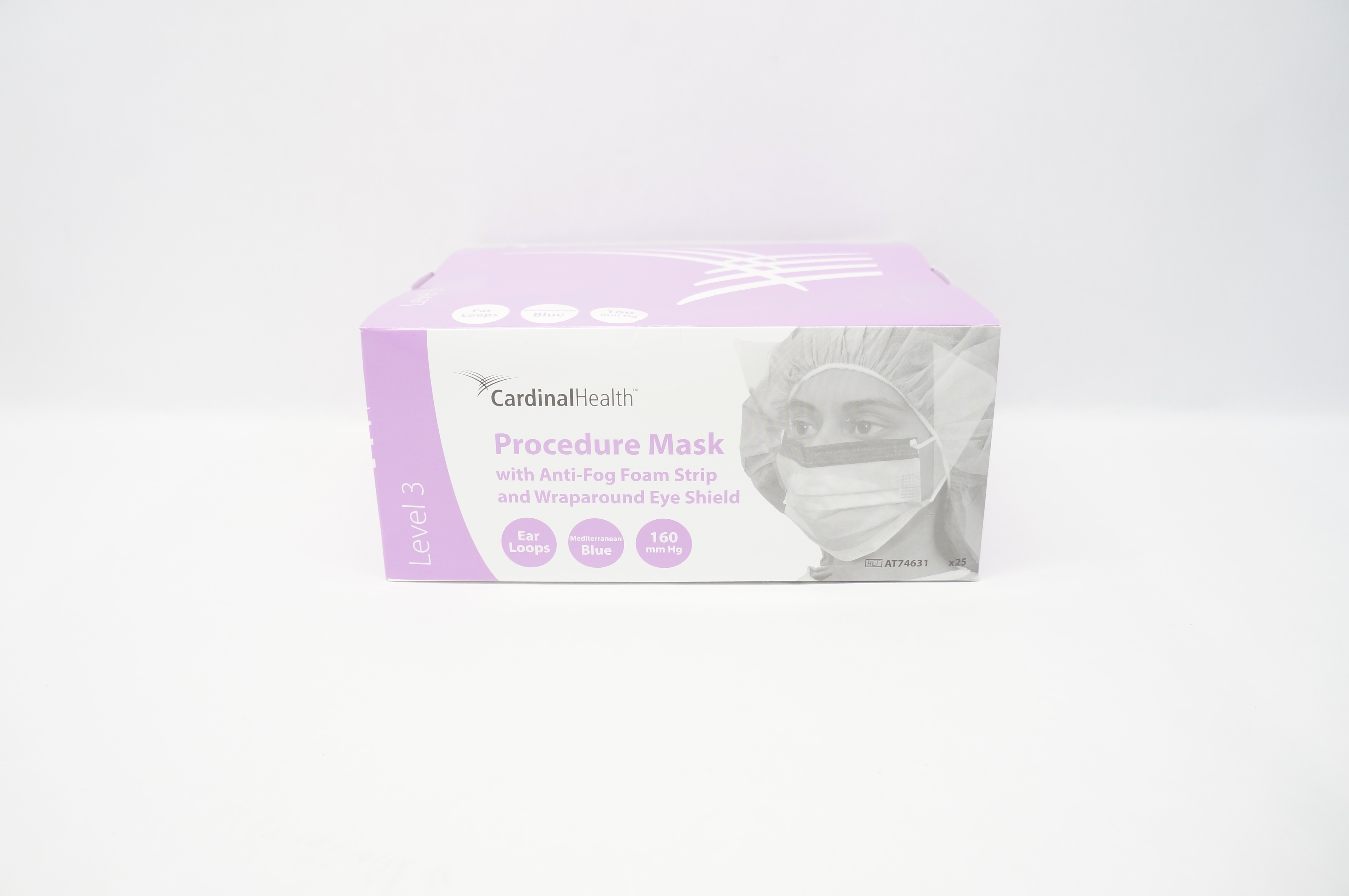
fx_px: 1011
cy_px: 448
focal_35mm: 27
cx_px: 674
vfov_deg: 47.8
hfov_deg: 67.4
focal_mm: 18
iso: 800
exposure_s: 1/80
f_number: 5.6
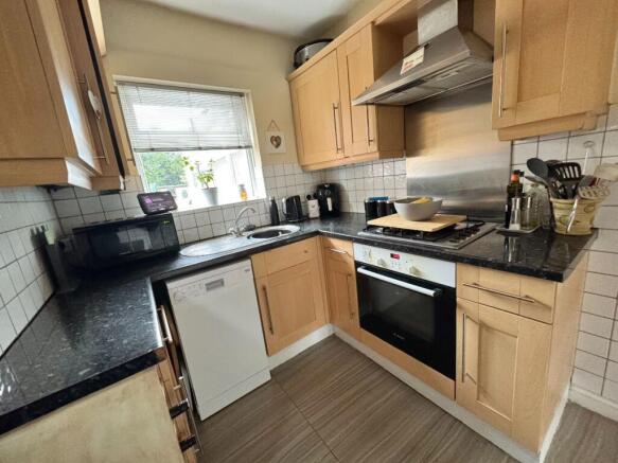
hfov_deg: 102.1
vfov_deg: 85.7
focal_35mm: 14
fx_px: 250
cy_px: 232
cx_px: 309
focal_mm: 2.22
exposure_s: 1/60
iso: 500
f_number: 2.2
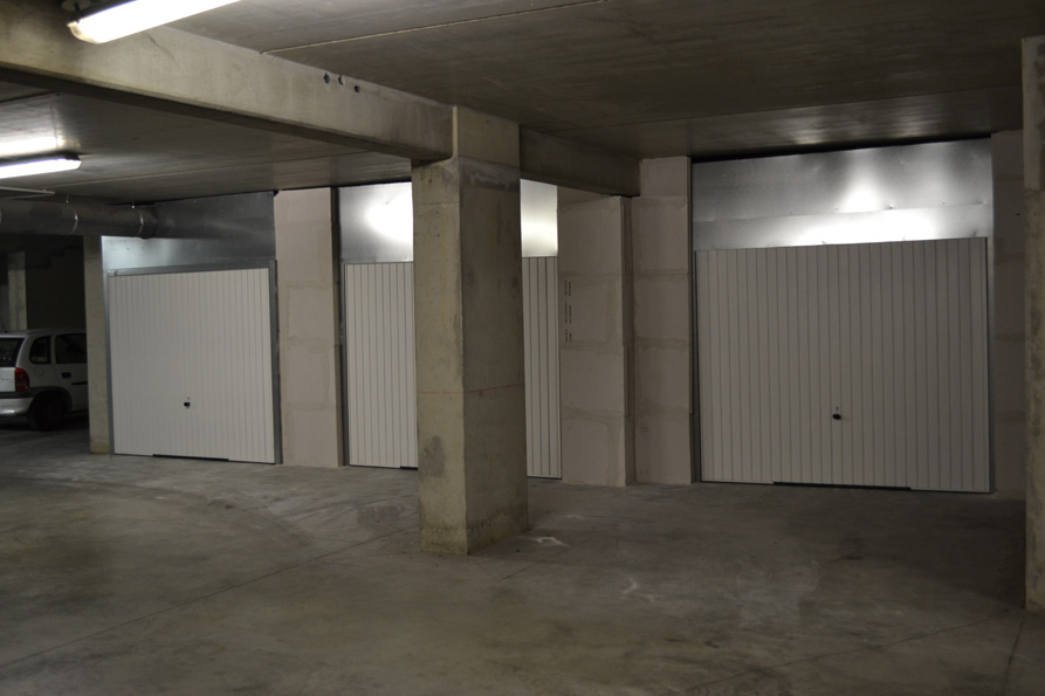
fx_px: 1132
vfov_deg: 34.2
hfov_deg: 49.6
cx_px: 522
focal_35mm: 39
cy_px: 348
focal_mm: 26
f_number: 4.2
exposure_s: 1/20
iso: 400
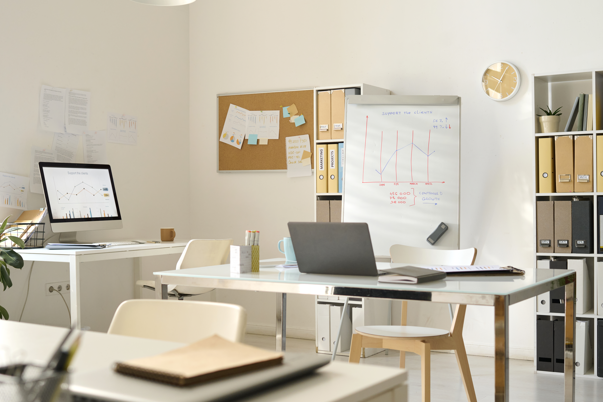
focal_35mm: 47
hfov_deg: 41.9
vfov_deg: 28.6
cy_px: 227
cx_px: 322
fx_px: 787
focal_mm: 35
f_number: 4
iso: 640
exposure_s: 1/160
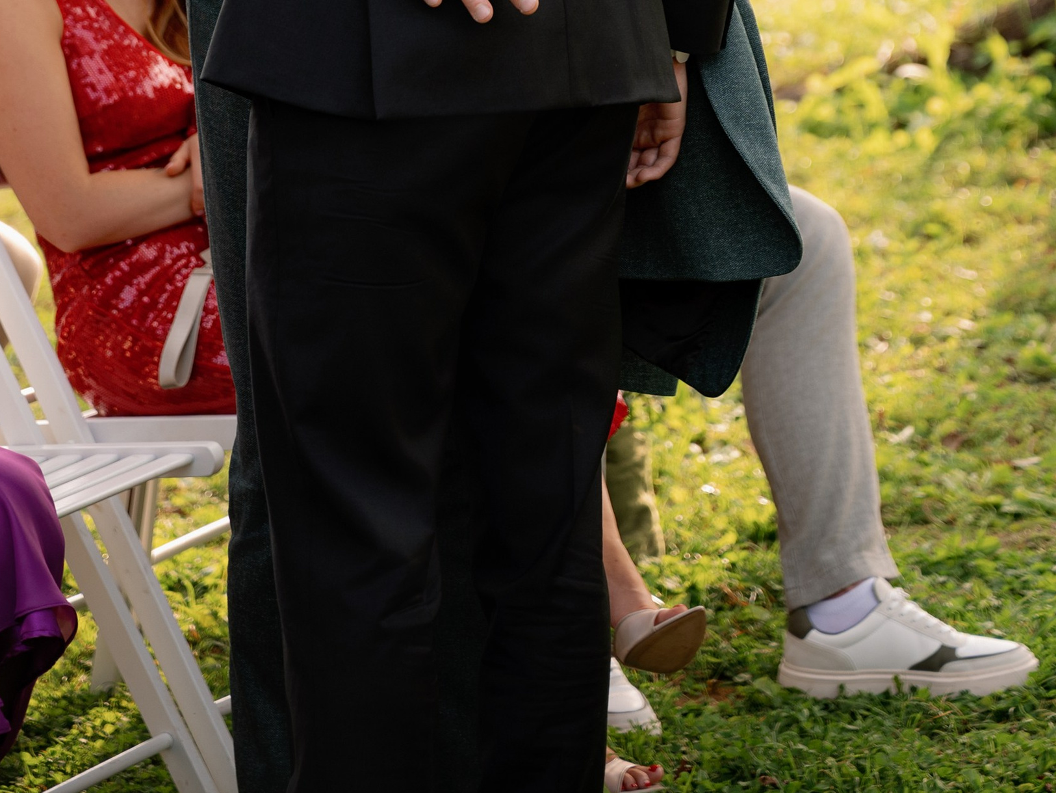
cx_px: 559
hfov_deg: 12.4
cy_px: -380
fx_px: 4851
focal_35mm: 159
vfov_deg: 9.1
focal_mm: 70
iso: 50
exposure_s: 1/200
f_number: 2.8
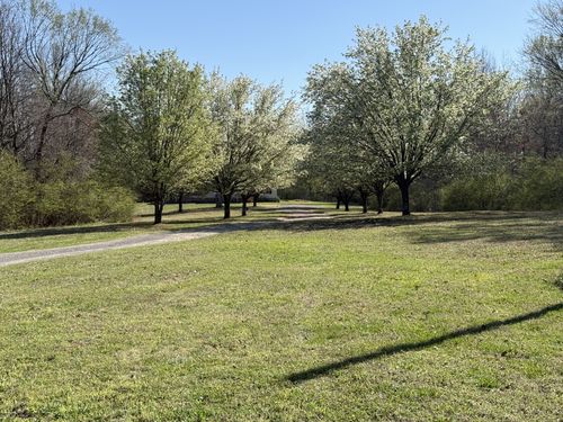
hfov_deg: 39.7
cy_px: 211
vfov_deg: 30.3
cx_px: 282
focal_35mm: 48
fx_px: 781
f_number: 1.78
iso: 64
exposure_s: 1/3378
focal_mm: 6.76
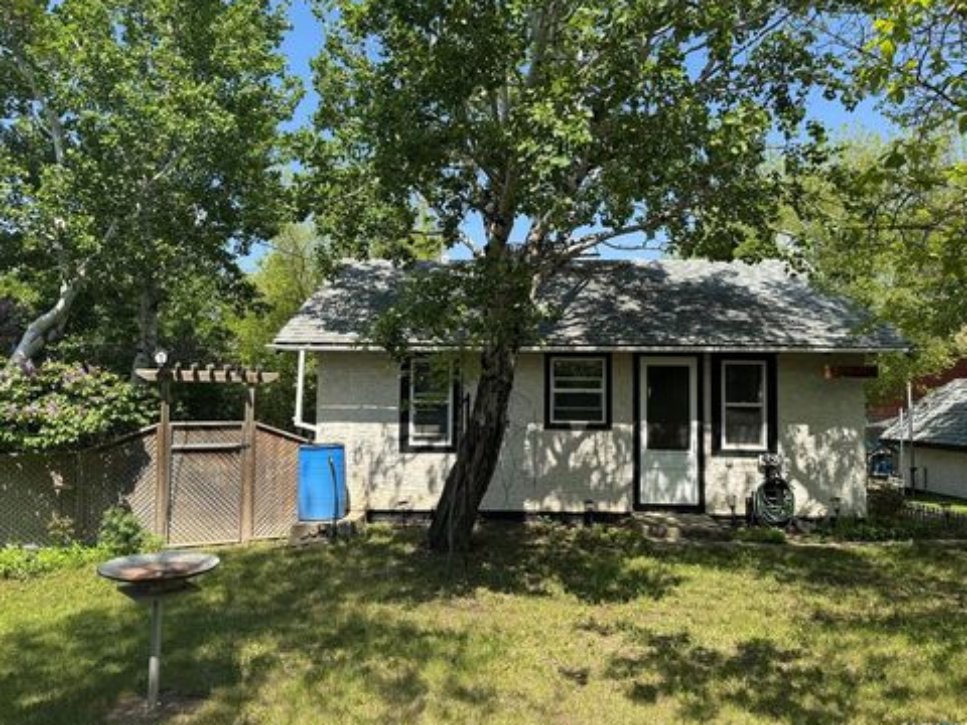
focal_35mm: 25
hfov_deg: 69.4
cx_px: 494
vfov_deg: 54.9
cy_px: 359
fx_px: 698
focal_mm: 6.76
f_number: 1.78
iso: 80
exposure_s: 1/2174
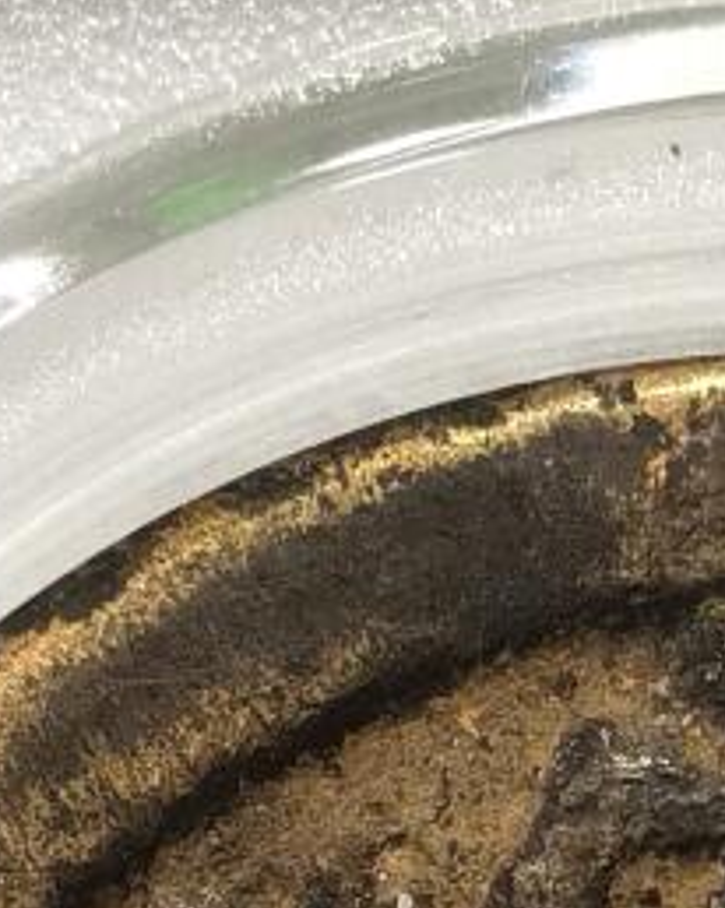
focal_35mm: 370
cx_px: 836
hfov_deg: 4.2
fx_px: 9936
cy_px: 982
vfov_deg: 5.2
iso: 200
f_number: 16
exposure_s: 1/100
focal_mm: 5.56
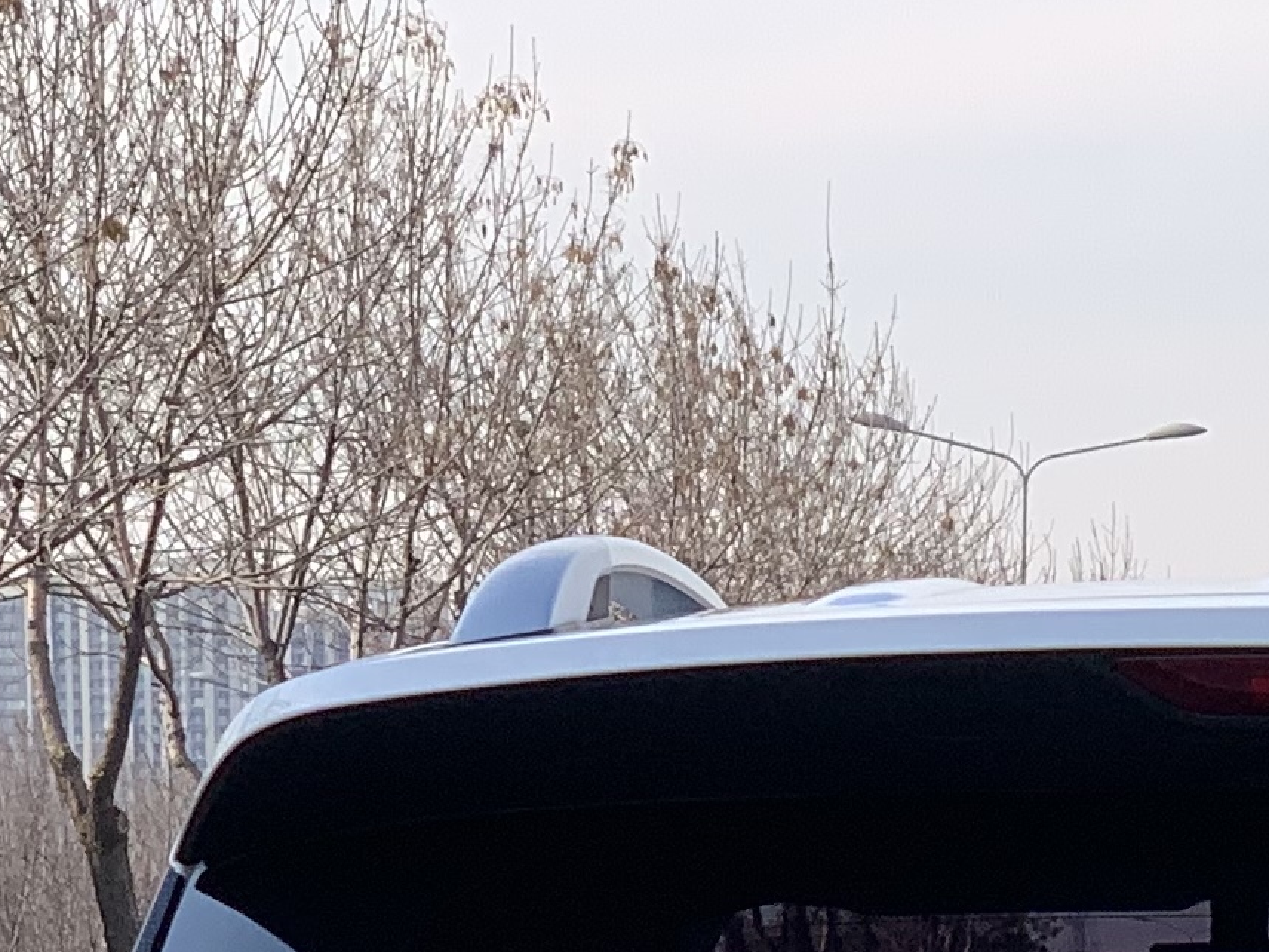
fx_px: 8982
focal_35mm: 245
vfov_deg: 5.9
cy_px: 1996
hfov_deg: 8.0
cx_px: 1552
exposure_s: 1/466
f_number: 2.4
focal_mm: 6
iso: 16
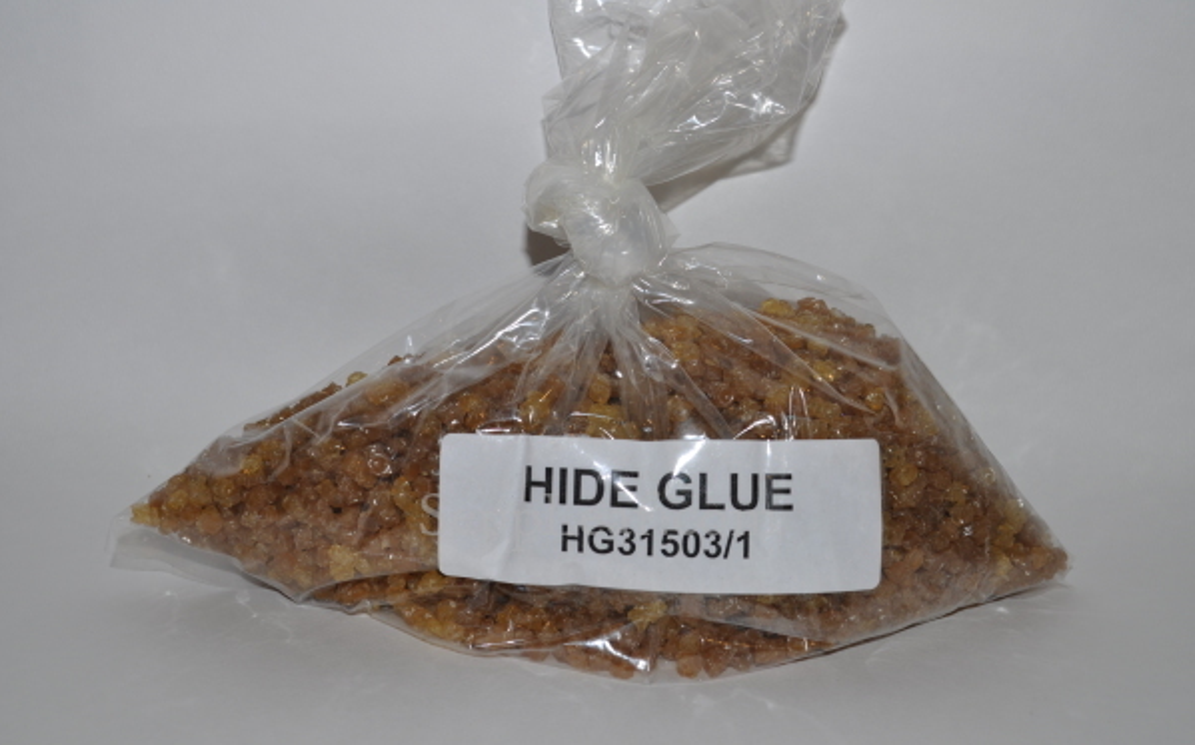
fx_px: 1302
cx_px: 599
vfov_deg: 31.9
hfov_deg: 49.3
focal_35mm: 40
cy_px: 368
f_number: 9
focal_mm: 26
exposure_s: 1/160
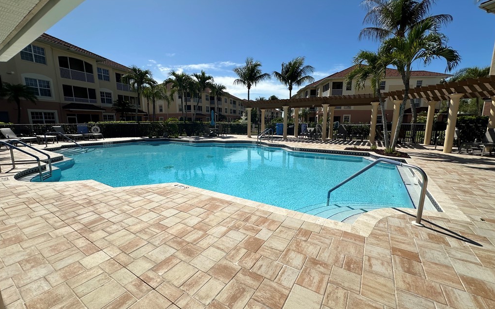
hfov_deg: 101.5
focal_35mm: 15
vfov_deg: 74.8
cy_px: 153
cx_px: 248
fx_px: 202
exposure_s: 1/4464
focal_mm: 2.22
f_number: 2.2
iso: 50
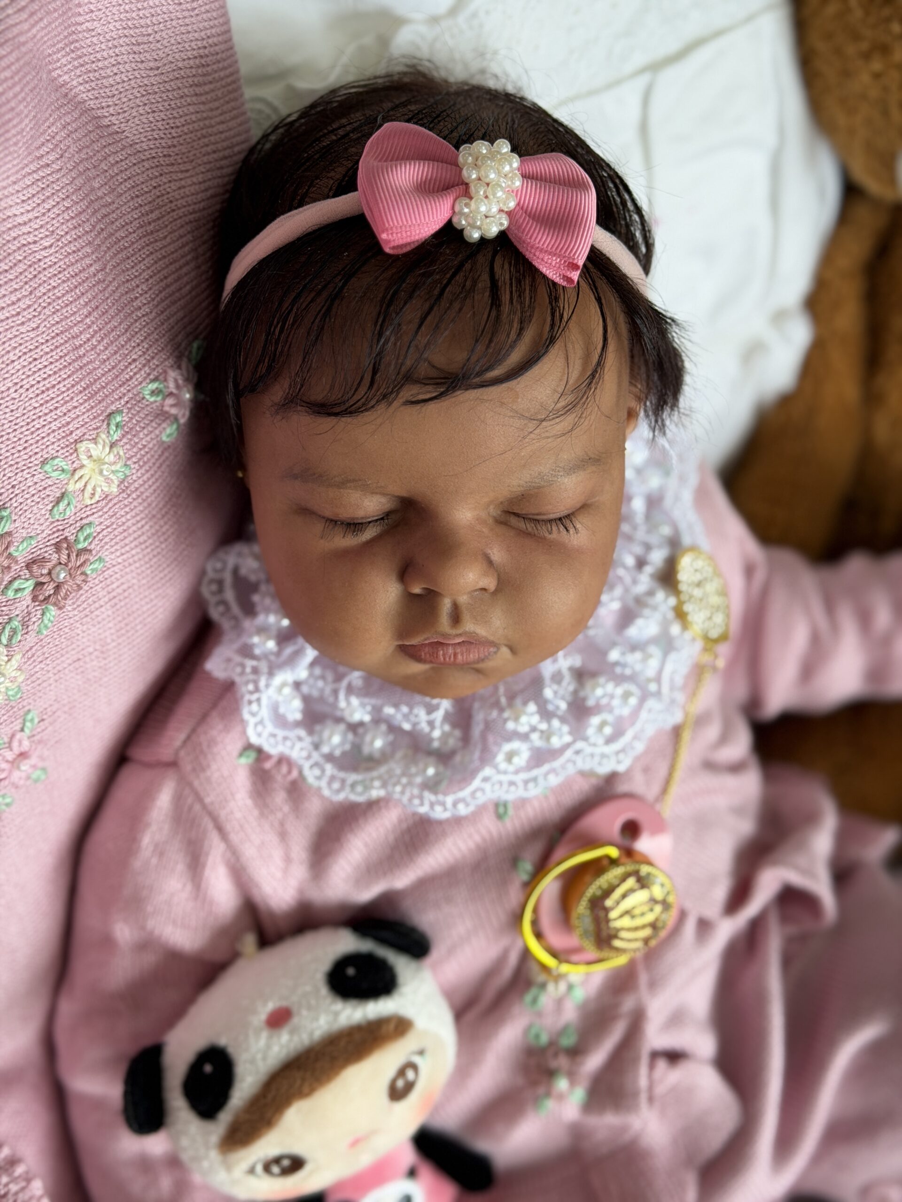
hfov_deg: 30.3
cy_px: 601
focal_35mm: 48
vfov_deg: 39.7
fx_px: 1668
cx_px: 451
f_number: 1.78
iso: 80
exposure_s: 1/121
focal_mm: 6.76
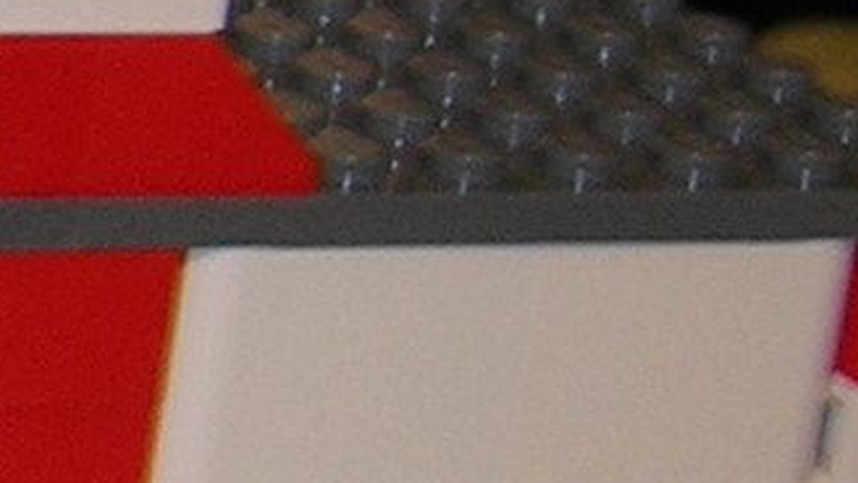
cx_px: -1950
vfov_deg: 3.7
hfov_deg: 6.0
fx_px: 7463
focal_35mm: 328
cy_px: 357
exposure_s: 1/30
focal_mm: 7.8
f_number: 2.8
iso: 64
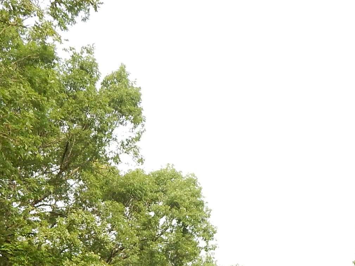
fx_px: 687
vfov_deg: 20.2
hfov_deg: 28.4
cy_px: 343
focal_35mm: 67
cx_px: 276
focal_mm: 4
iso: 125
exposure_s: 1/500
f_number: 3
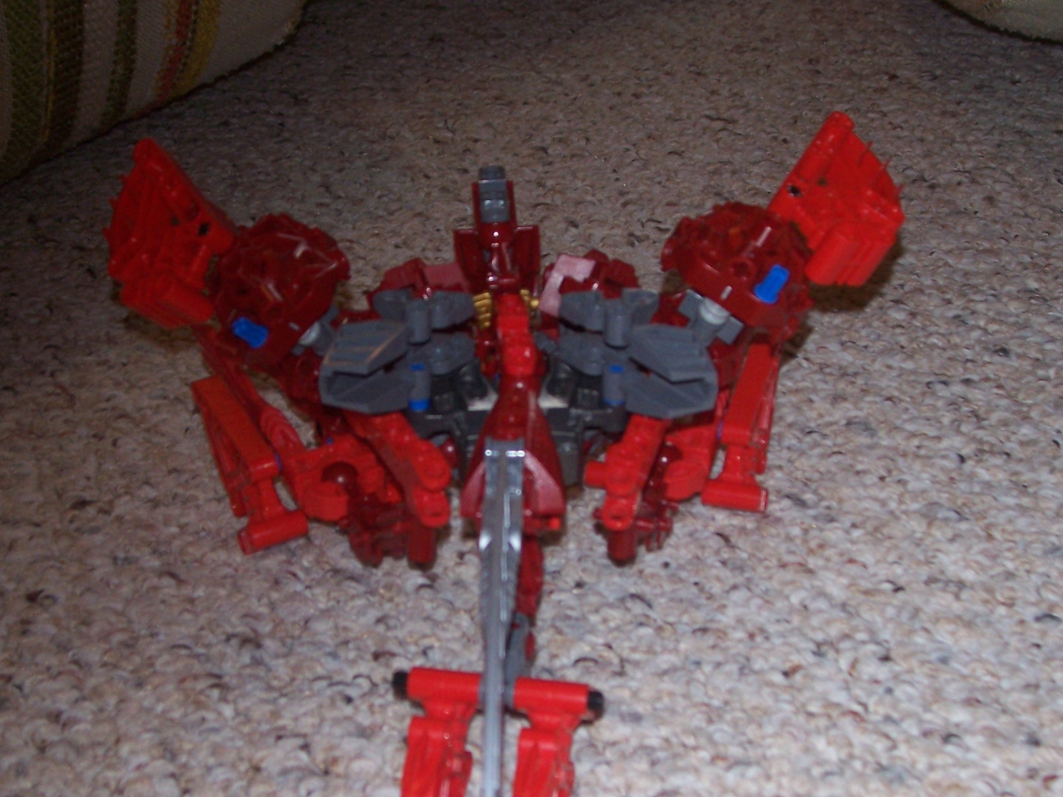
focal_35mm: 56
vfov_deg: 26.1
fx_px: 1720
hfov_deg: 34.3
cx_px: 464
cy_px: 469
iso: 125
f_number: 3
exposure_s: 1/60
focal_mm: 7
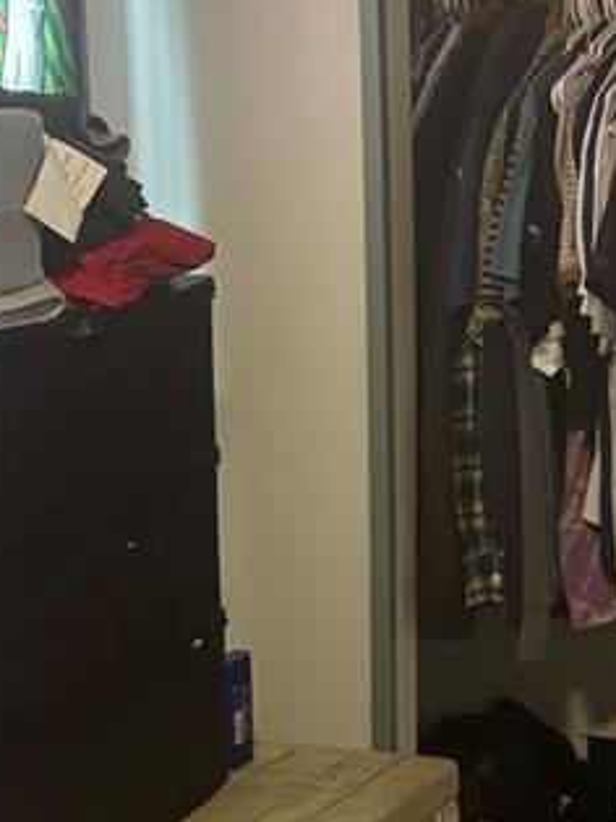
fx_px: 2351
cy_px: 389
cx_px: 760
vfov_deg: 19.8
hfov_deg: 14.4
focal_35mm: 99
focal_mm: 5.96
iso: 500
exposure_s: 1/60
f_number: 1.6
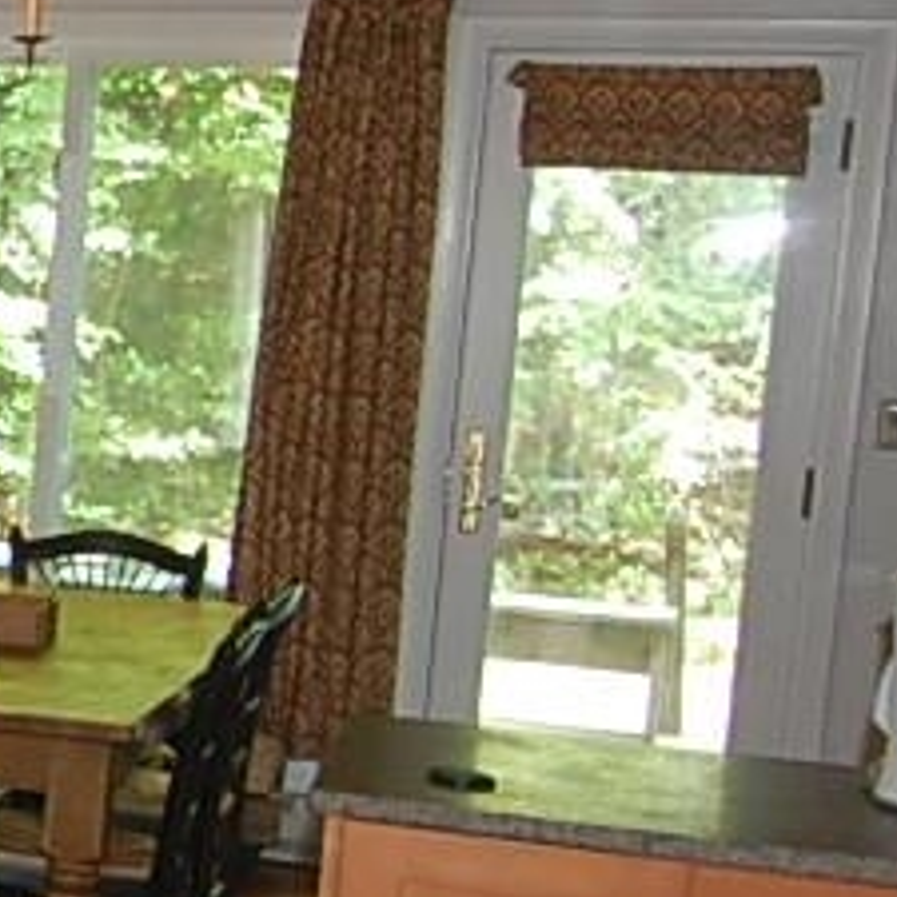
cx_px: -1017
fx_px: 2751
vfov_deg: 18.5
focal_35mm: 94
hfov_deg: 14.5
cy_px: 522
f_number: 4
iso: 400
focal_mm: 11
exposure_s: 1/60
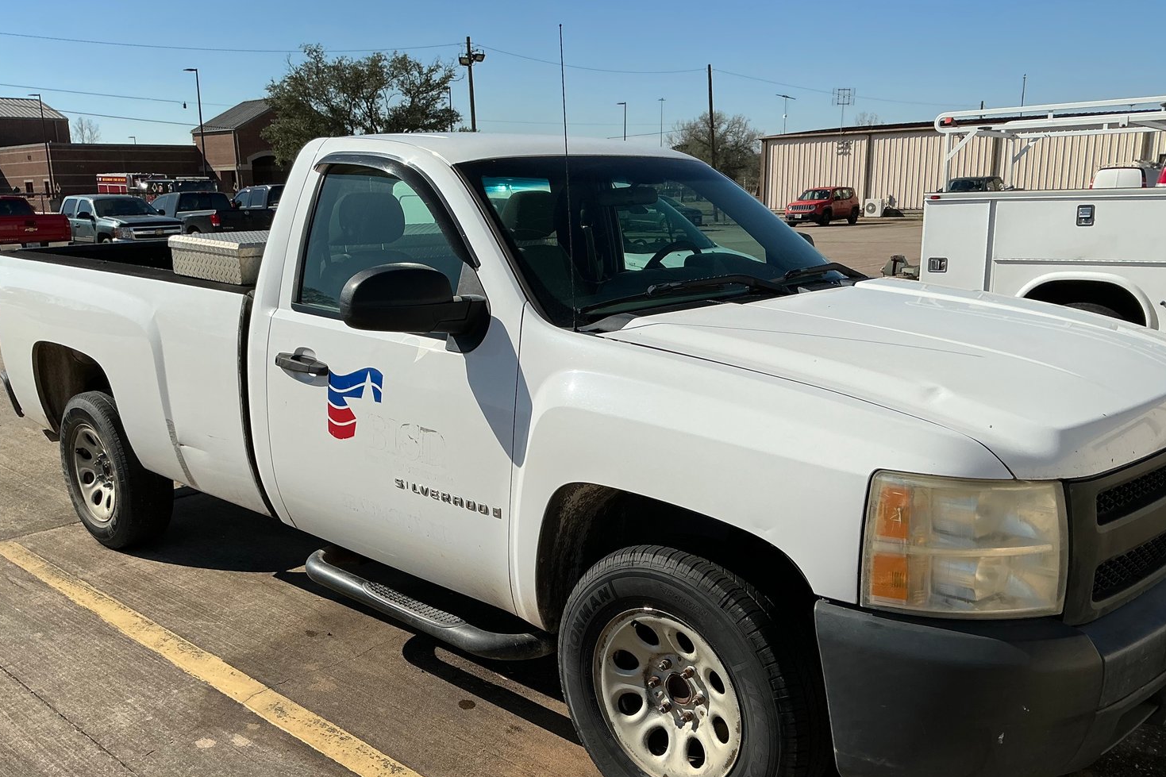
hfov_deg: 61.9
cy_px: 450
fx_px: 971
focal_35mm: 30
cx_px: 576
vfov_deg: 43.5
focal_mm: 3
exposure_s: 1/3788
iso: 25
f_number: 1.8
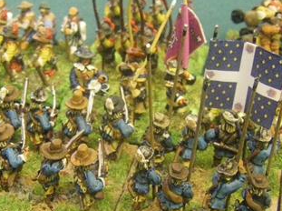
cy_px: 123
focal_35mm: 93
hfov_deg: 21.1
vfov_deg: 15.8
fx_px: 756
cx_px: 120
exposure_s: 1/15
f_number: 3.5
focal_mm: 6.3
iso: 800
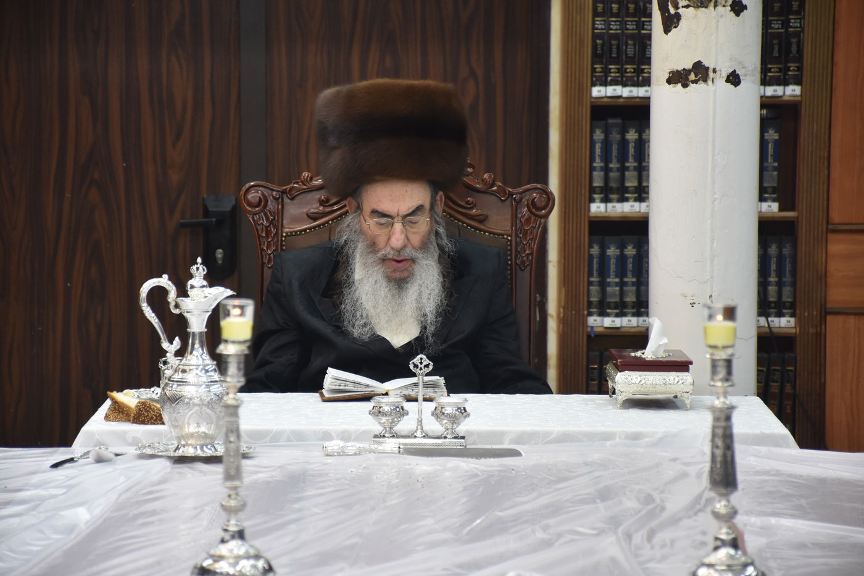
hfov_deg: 12.2
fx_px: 4031
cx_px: 432
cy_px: 288
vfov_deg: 8.2
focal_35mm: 168
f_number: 5.6
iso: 1000
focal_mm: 112
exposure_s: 1/100
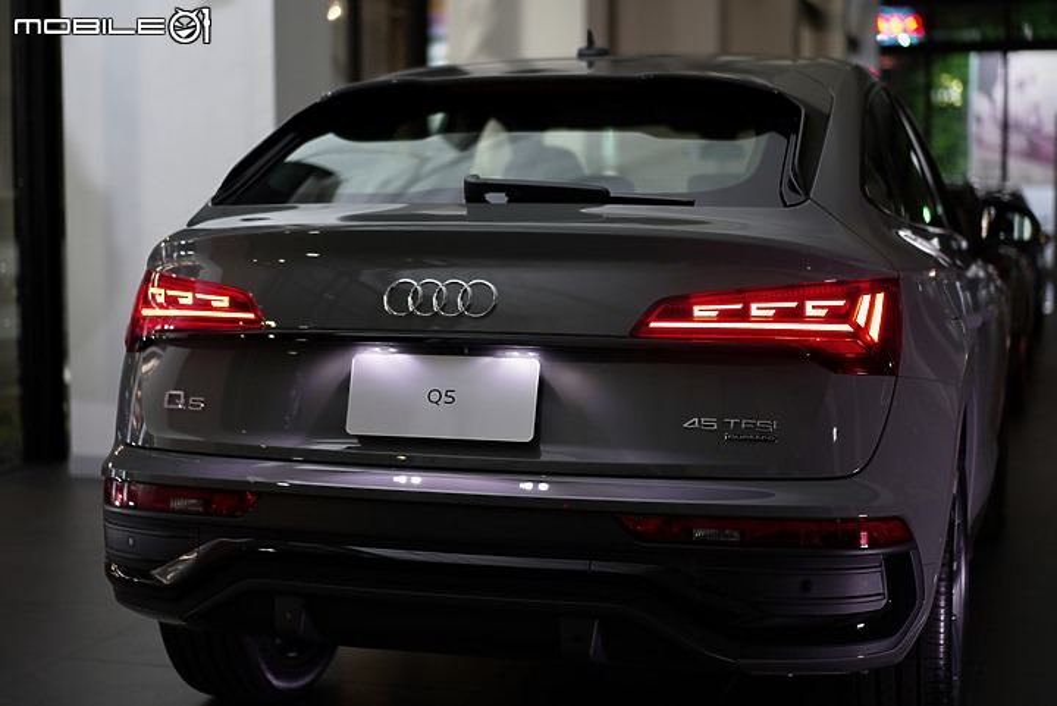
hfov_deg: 36.2
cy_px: 353
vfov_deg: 24.7
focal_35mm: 55
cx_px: 528
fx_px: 1616
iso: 100
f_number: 1.8
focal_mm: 55
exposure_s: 1/20
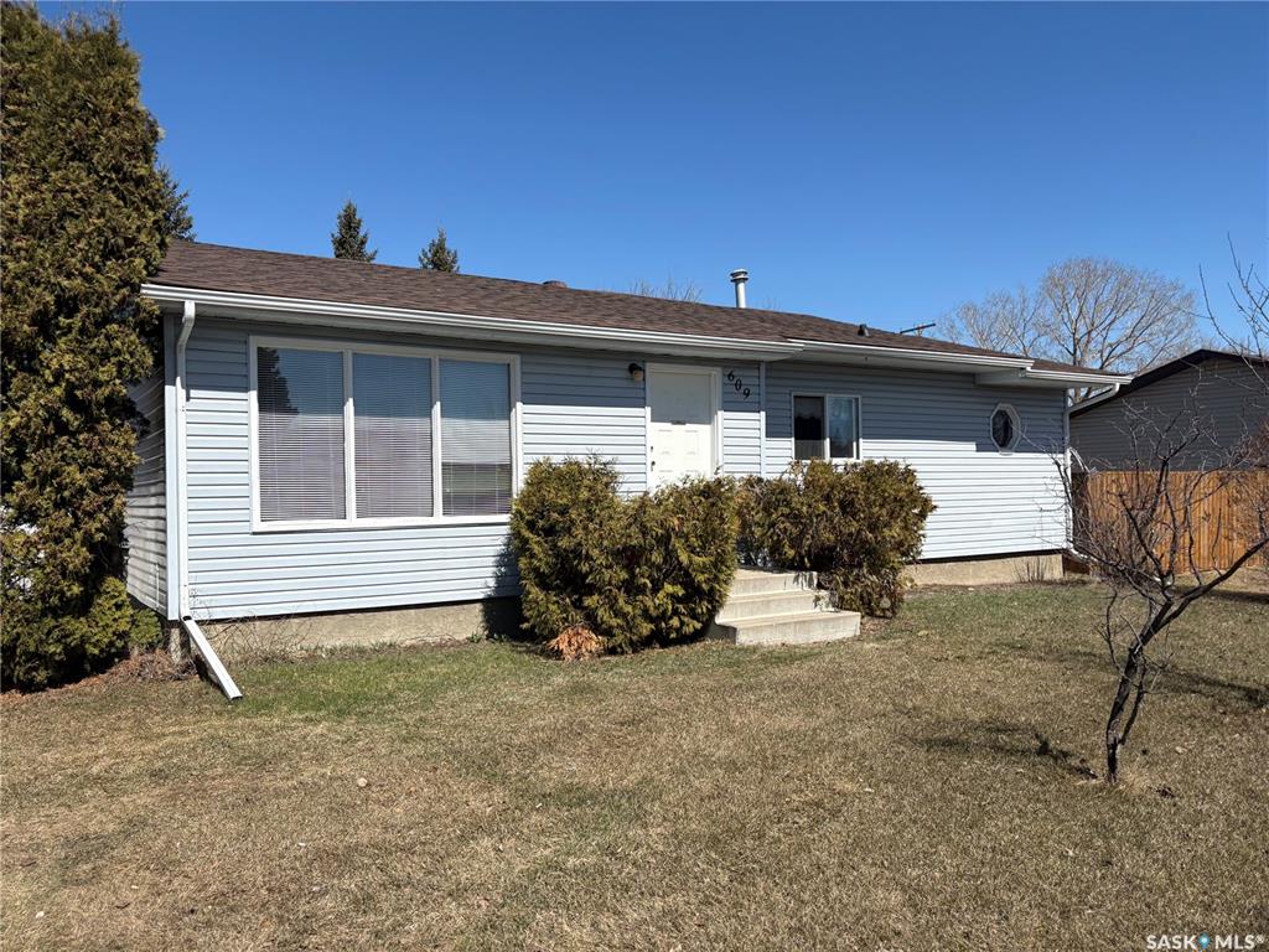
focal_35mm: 26
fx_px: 953
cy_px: 476
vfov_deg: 53.1
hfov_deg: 67.3
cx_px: 634
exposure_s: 1/5348
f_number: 1.6
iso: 50
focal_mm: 5.96
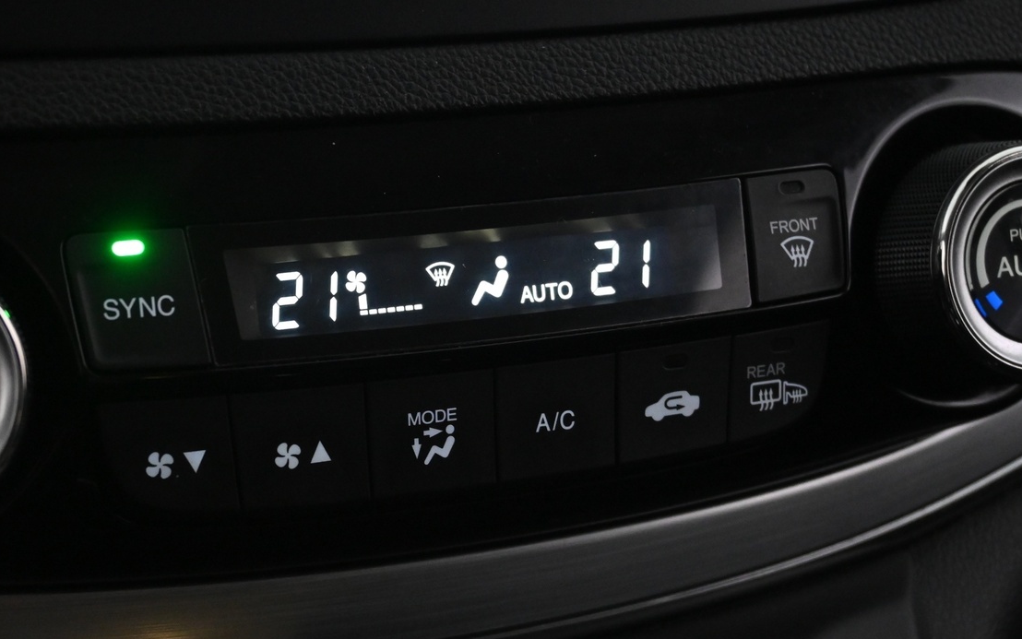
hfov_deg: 27.9
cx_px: 405
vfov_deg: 17.7
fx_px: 2054
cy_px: 409
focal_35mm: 74
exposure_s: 1/50
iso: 2800
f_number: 5
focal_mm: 33
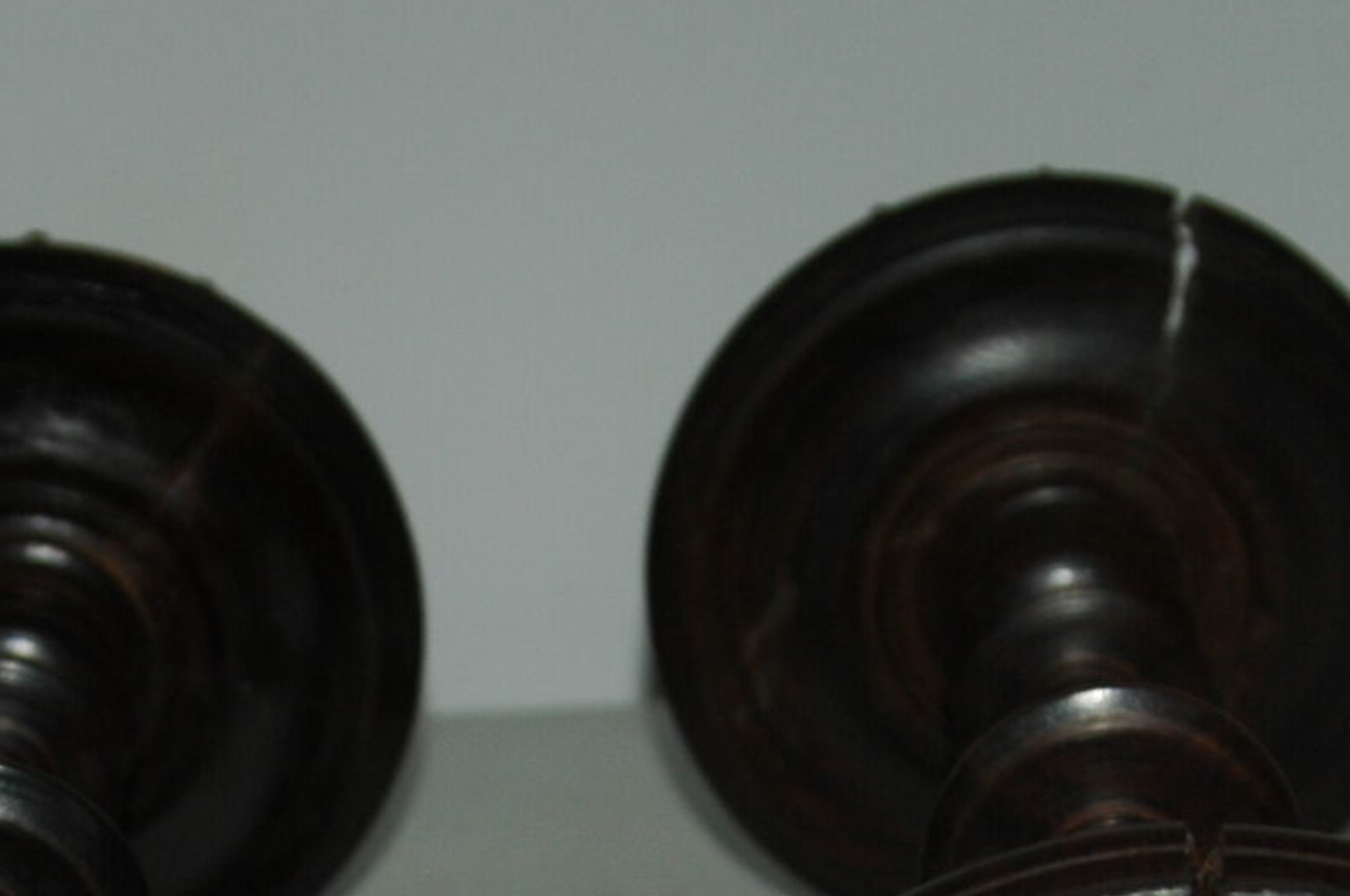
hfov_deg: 17.2
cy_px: 1195
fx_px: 4456
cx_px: 522
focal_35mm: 119
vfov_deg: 11.2
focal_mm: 28
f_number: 5.6
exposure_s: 1/125
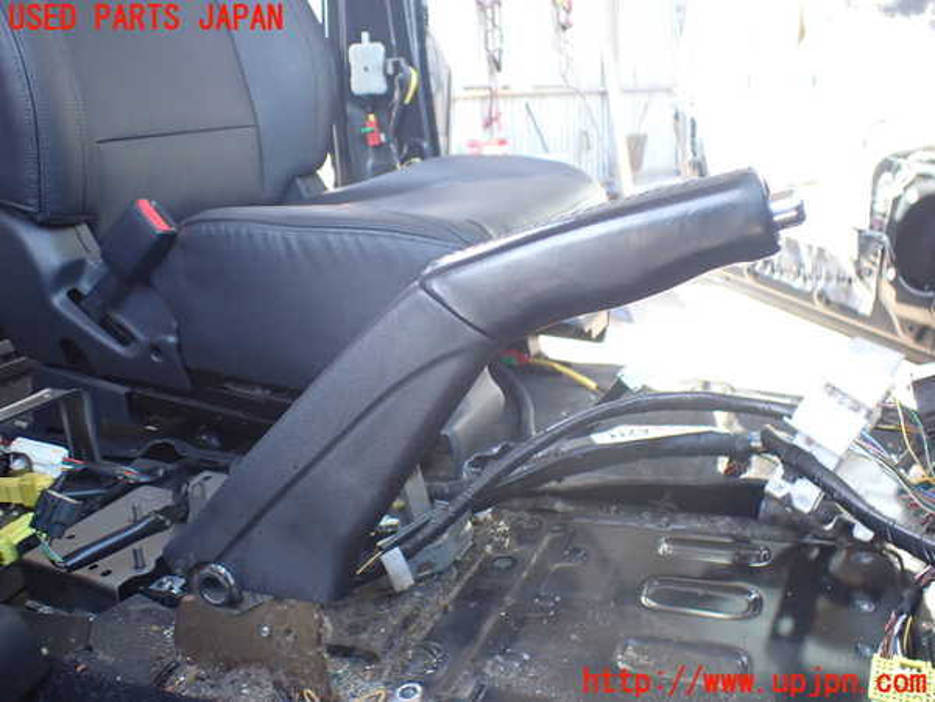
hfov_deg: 60.0
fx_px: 810
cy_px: 351
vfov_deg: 46.8
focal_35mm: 30
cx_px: 468
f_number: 2.3
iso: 400
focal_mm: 5.4
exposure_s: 1/125
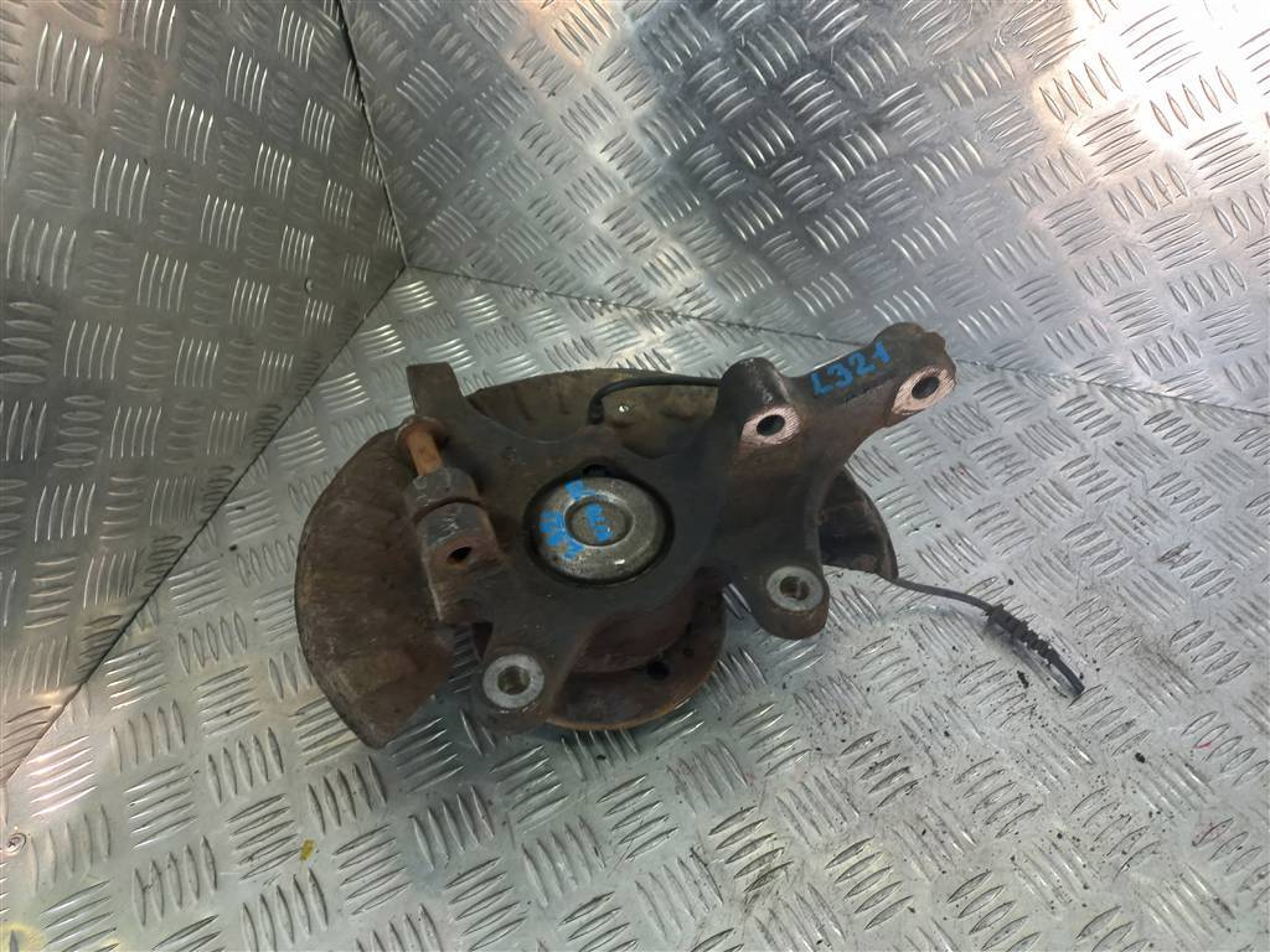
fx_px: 917
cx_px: 635
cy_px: 476
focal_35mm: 25
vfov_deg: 54.9
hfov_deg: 69.4
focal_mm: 4.6
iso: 40
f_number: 1.8
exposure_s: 1/50
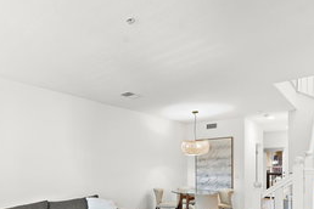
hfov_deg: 67.9
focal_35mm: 26
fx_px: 227
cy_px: 169
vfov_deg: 46.8
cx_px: 111
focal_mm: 14
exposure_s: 2.5
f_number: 7.1
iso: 125
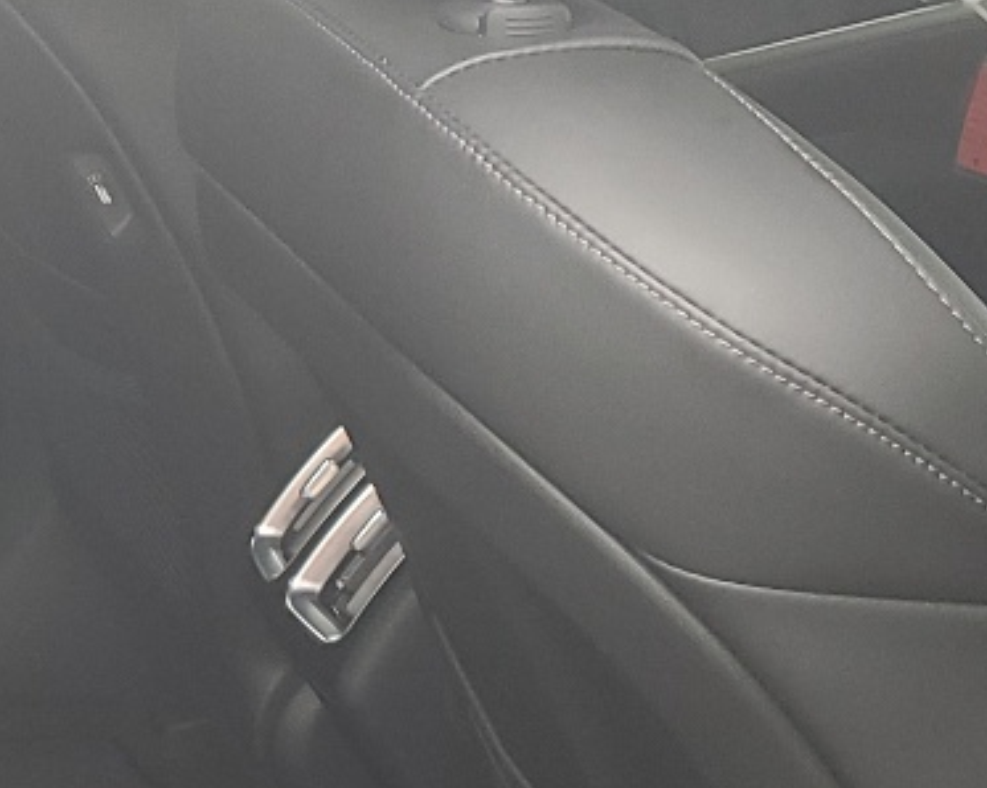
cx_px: -392
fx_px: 3182
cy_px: 352
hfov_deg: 16.4
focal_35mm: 109
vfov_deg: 14.1
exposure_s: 1/120
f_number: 1.5
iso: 60
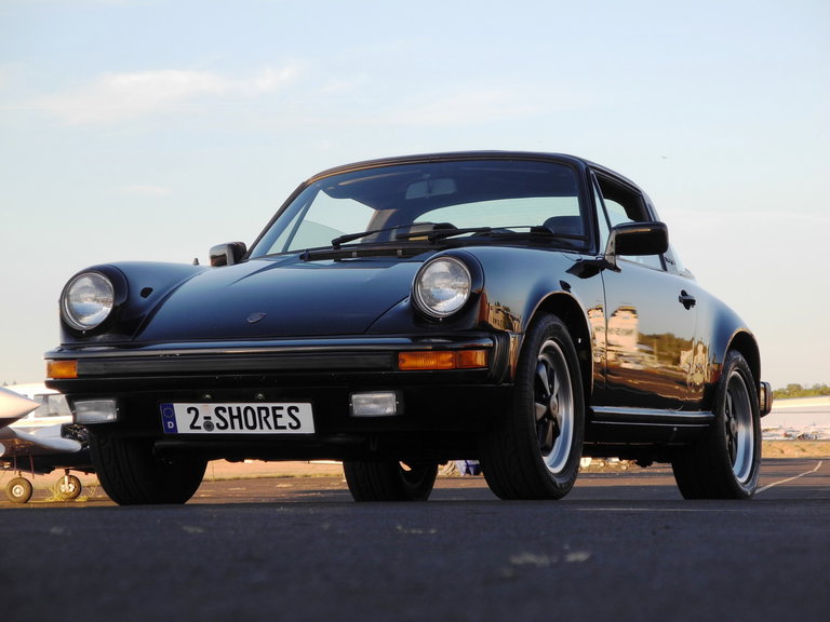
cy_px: 311
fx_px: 3237
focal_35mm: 135
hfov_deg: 14.6
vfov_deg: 11.0
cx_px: 415
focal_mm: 28.9
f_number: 5
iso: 100
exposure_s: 1/120
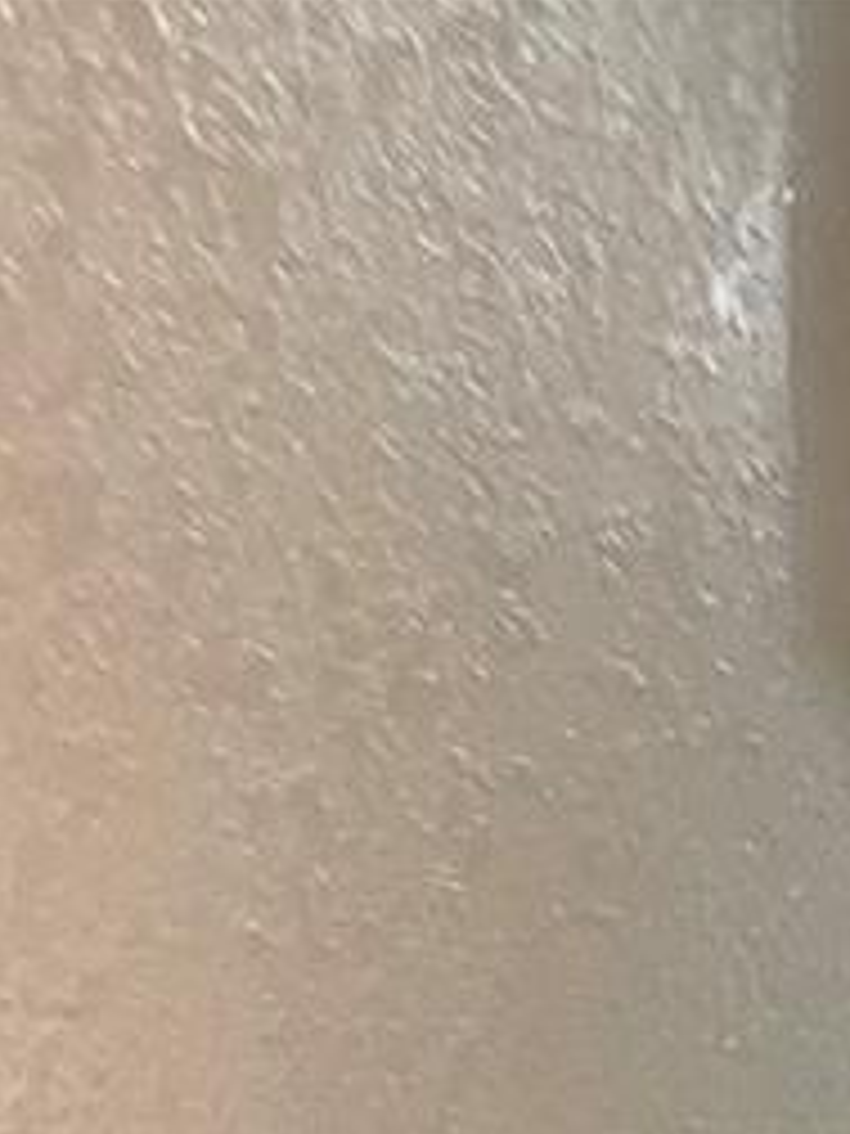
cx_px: 1727
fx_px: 3896
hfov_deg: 11.2
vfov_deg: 12.8
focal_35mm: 119
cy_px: 2691
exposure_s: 1/40
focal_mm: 5.1
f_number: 1.6
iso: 400
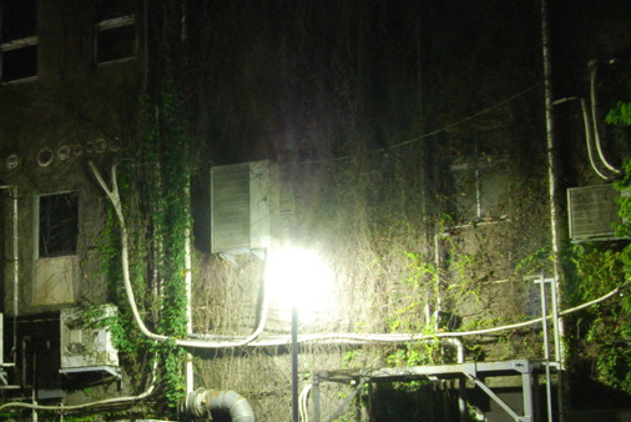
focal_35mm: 85
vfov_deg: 16.1
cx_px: 55
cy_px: 243
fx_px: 1491
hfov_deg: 23.2
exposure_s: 1.6
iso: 800
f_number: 9
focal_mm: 28
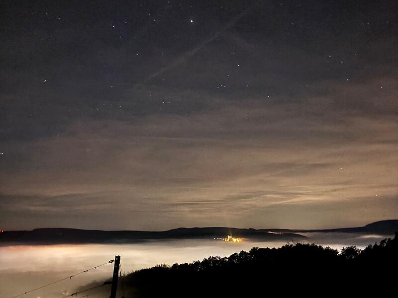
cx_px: 199
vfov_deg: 53.1
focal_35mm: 26
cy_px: 149
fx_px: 299
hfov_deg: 67.3
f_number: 1.6
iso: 5000
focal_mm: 5.96
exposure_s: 2
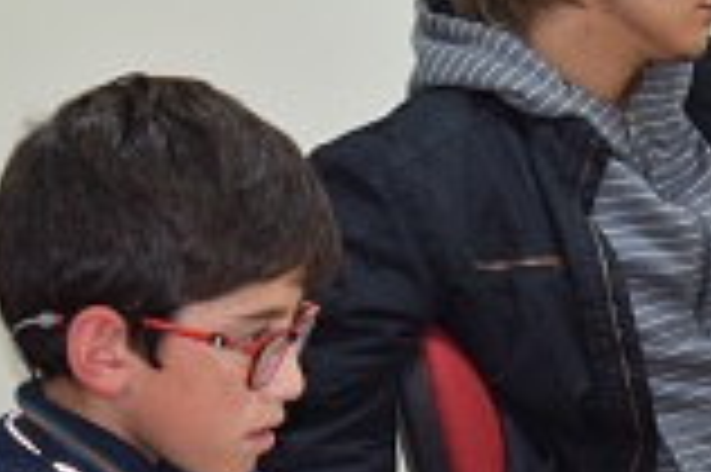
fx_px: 4367
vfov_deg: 6.2
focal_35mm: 221
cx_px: 749
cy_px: 74
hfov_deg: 9.2
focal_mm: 55
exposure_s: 1/60
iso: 1250
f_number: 5.6
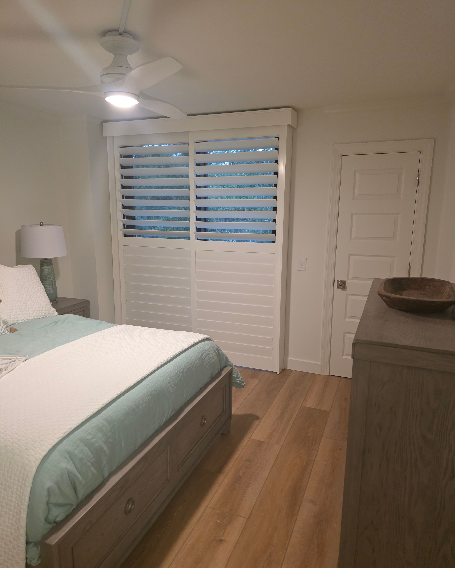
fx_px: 404
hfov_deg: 58.8
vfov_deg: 70.3
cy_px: 294
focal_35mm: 24
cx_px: 227
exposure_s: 1/120
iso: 800
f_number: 1.7
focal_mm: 6.3
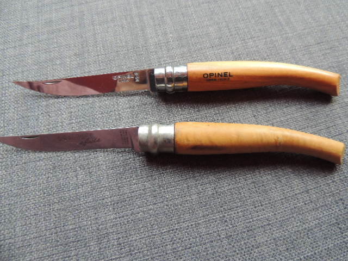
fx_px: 241
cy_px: 130
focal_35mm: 24
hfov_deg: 71.6
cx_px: 174
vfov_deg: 56.8
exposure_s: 1/30
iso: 400
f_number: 3
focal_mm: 4.3
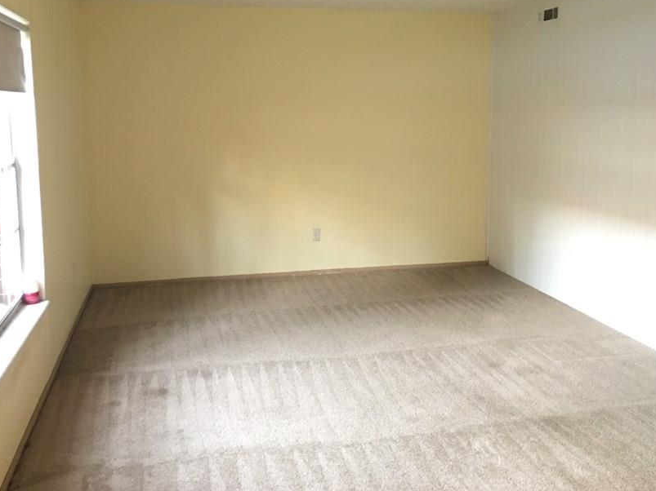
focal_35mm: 37
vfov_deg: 38.5
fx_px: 701
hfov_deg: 50.1
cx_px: 341
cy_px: 197
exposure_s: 1/4
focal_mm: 4.15
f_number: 2.2
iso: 160
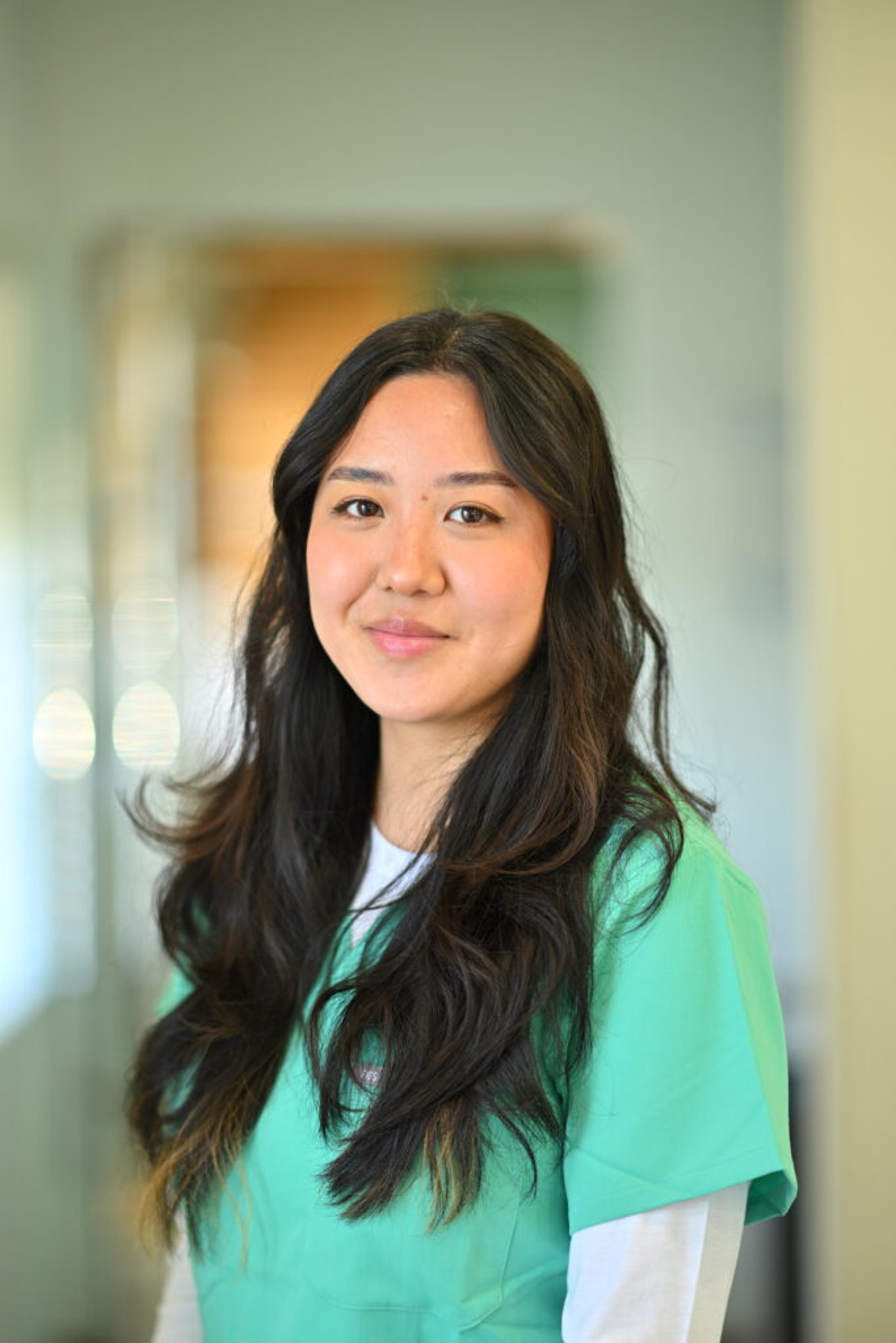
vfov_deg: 19.5
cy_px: 672
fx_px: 3918
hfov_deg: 13.0
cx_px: 448
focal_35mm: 105
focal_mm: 105
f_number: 1.4
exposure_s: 1/80
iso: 64
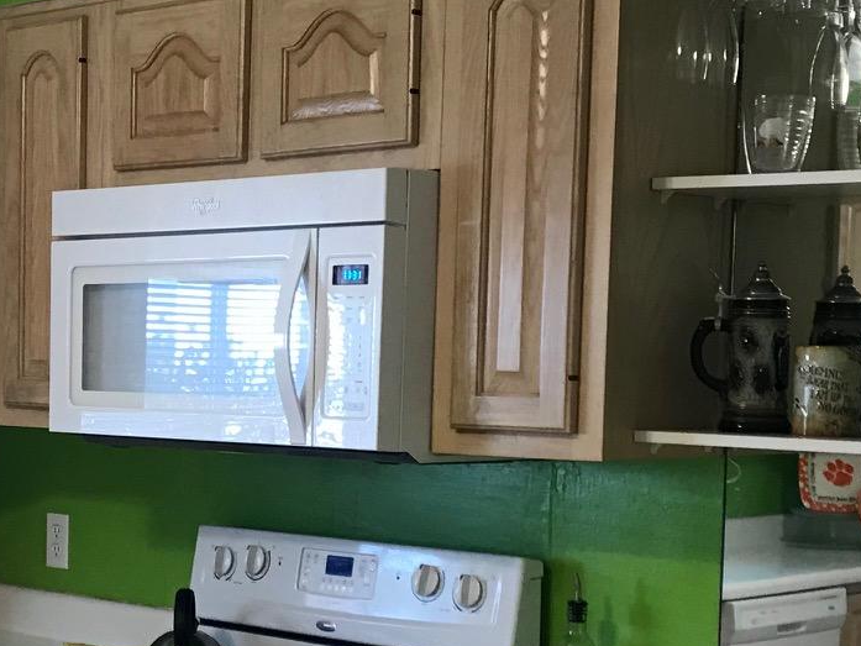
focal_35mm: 81
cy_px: 529
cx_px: 164
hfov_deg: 23.7
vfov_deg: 18.0
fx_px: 2015
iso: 40
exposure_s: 1/30
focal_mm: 3.99
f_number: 1.8
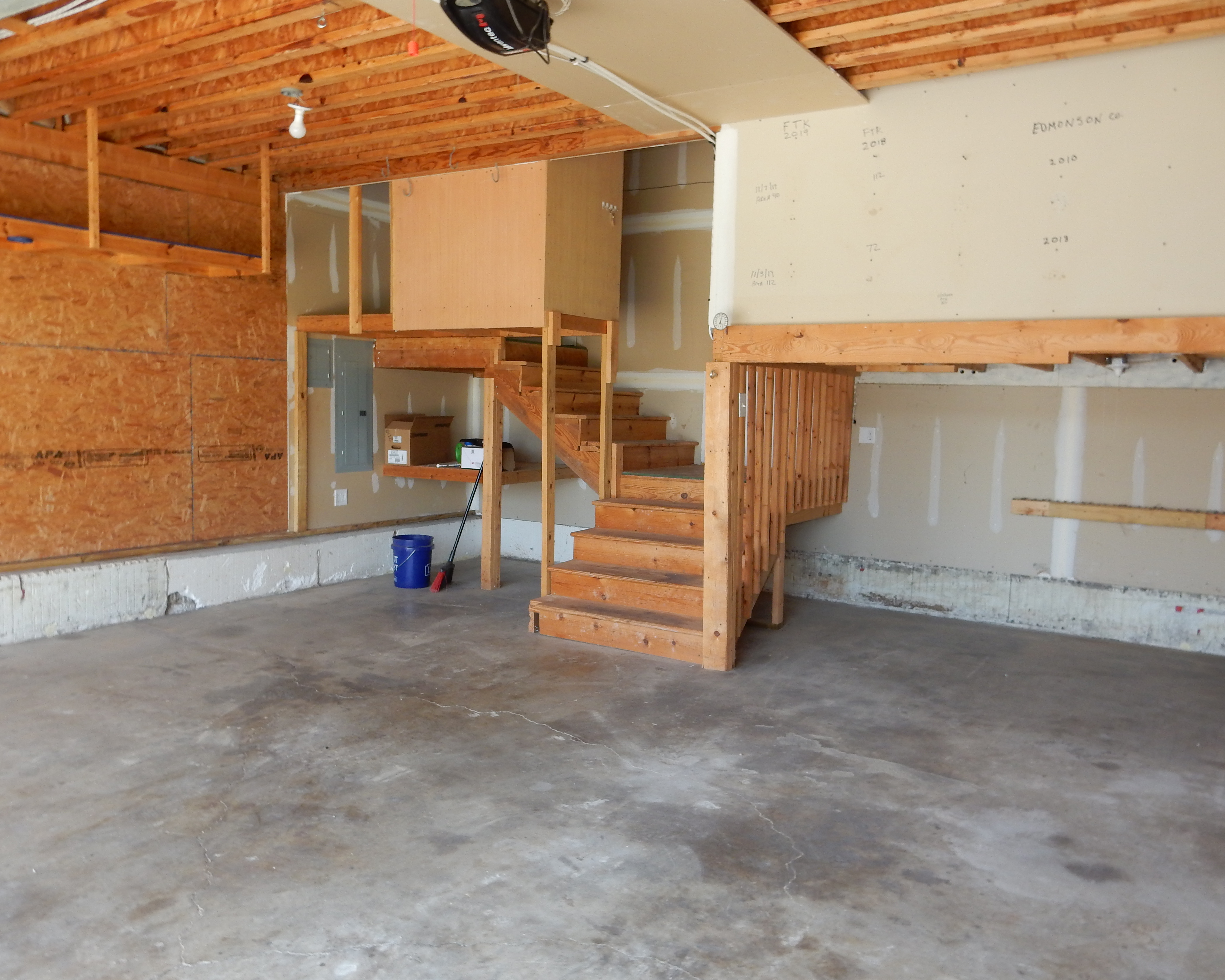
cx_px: 604
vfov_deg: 53.2
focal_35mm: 27
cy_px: 481
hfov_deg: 64.1
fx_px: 979
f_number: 3.7
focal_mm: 4.5
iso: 125
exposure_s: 1/50
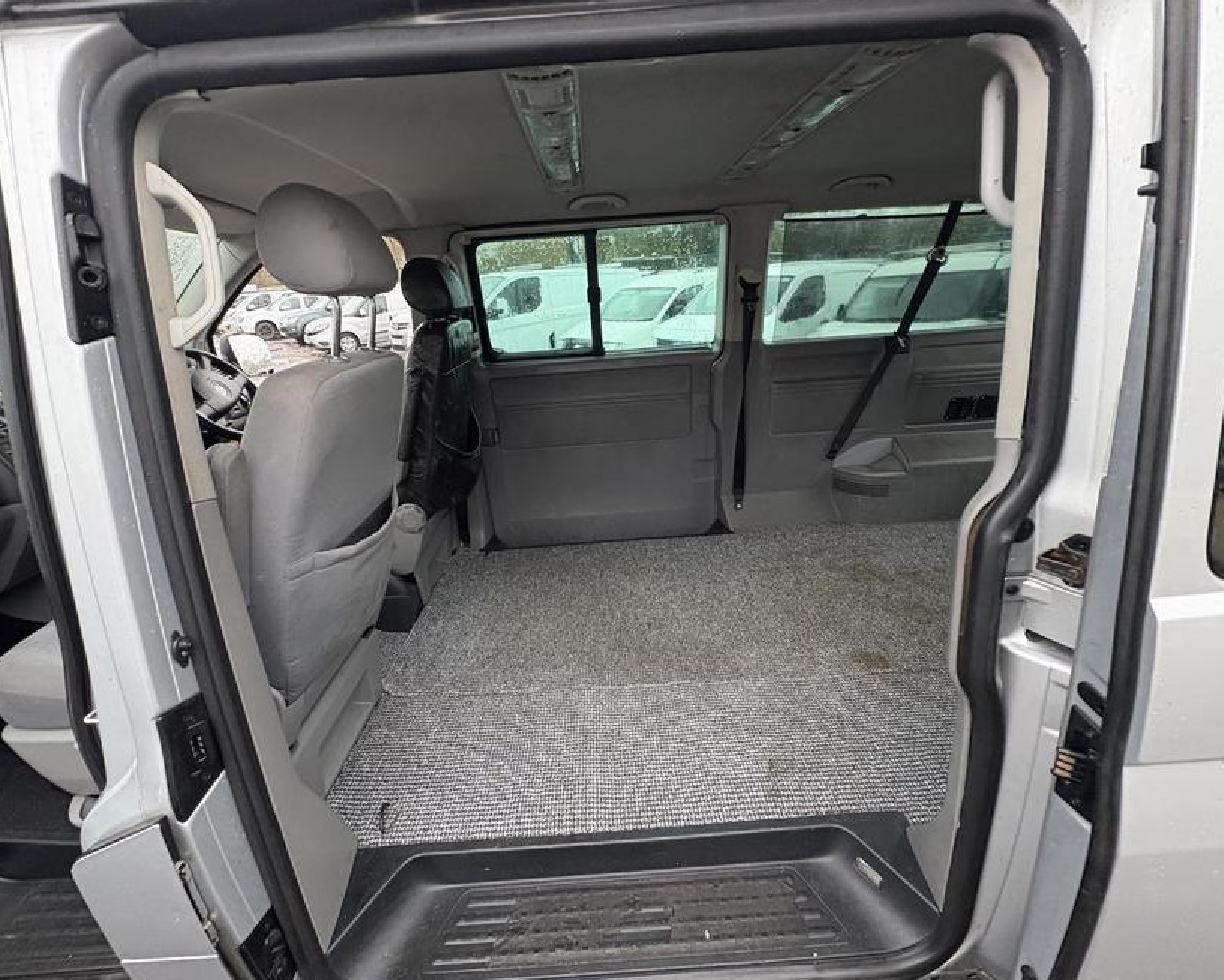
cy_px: 486
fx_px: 543
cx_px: 603
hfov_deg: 96.8
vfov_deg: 84.0
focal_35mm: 15
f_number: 2.2
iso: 320
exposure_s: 1/60
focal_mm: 2.22
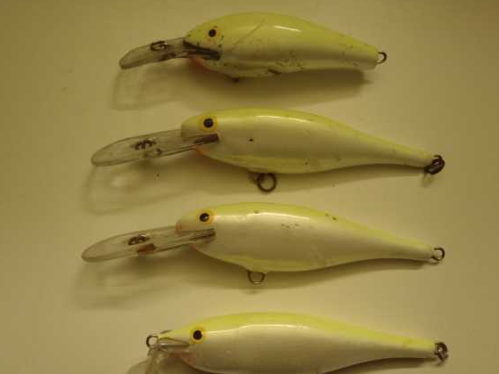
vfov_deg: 46.8
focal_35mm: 30
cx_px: 235
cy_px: 188
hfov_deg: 59.9
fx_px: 432
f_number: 3.5
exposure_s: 1/30
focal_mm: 5
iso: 200
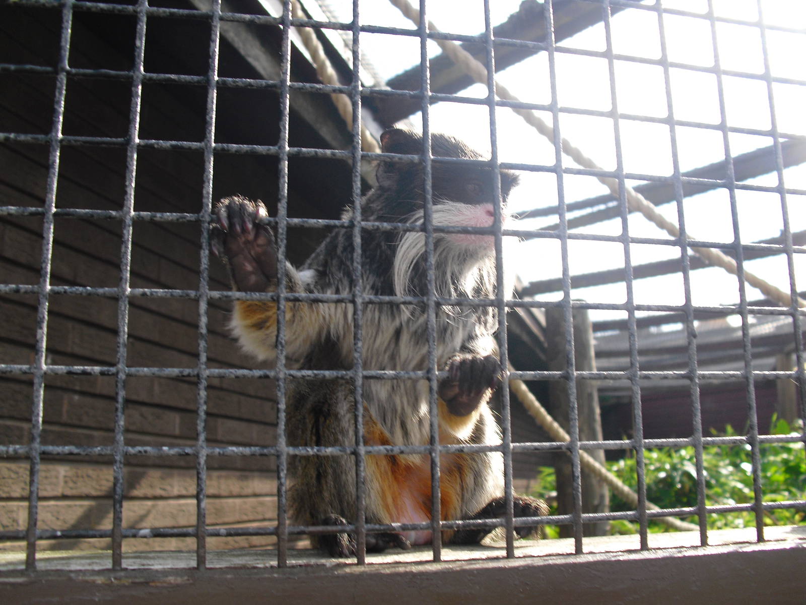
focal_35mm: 36
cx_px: 403
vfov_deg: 39.7
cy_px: 302
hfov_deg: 51.4
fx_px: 838
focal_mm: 6.3
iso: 100
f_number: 7.8
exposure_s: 1/60
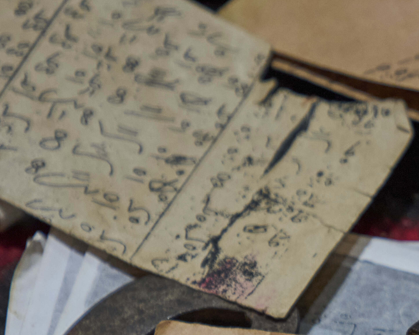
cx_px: 486
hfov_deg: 6.5
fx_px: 3695
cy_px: 453
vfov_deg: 5.2
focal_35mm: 298
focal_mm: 70
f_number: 3.2
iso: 400
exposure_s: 1/160
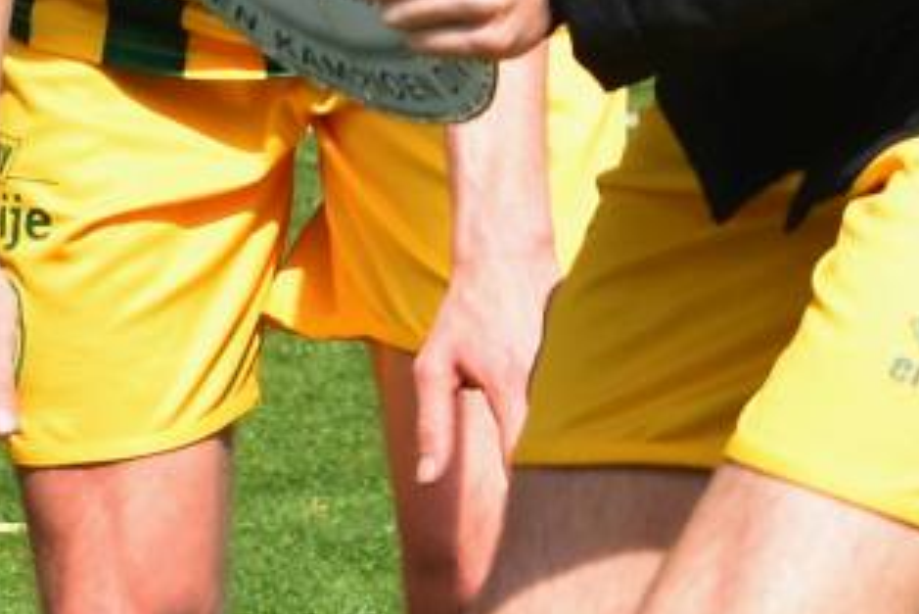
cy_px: 29
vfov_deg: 2.4
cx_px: -106
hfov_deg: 3.6
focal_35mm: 570
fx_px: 14557
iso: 400
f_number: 5
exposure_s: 1/1000
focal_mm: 62
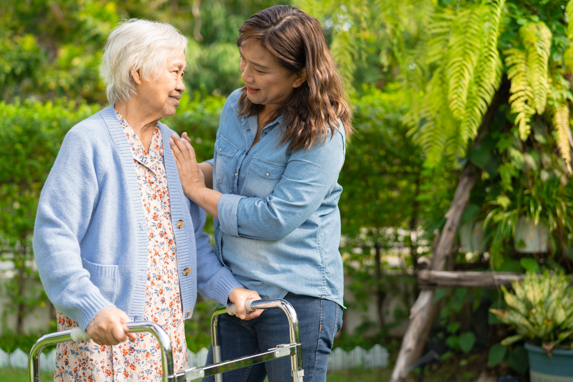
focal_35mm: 50
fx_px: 796
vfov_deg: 27.0
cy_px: 191
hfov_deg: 39.6
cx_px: 286
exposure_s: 1/640
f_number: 2
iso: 100
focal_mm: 50
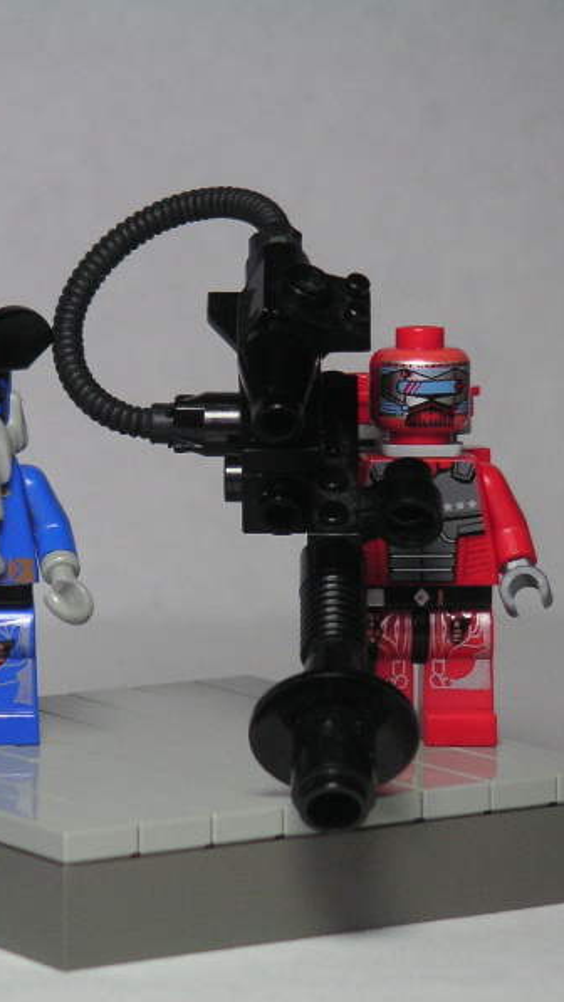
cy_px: 502
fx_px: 4305
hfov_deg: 7.5
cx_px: 168
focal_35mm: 162
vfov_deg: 13.3
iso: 125
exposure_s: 1/111
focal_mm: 17.1
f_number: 3.6
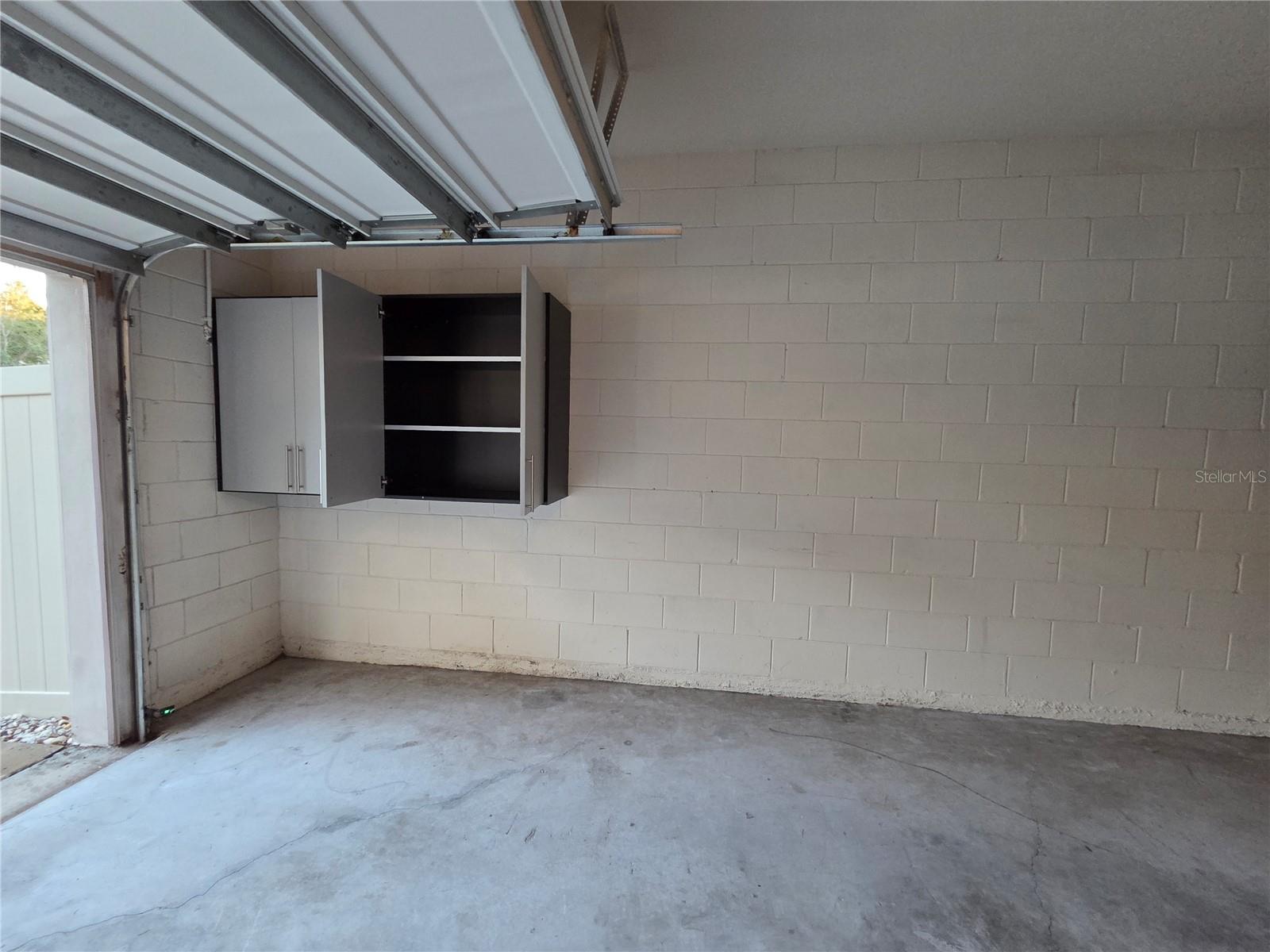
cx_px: 635
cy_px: 476
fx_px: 477
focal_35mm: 13
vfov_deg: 89.9
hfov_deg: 106.2
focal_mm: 2.2
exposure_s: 1/60
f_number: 2.2
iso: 320
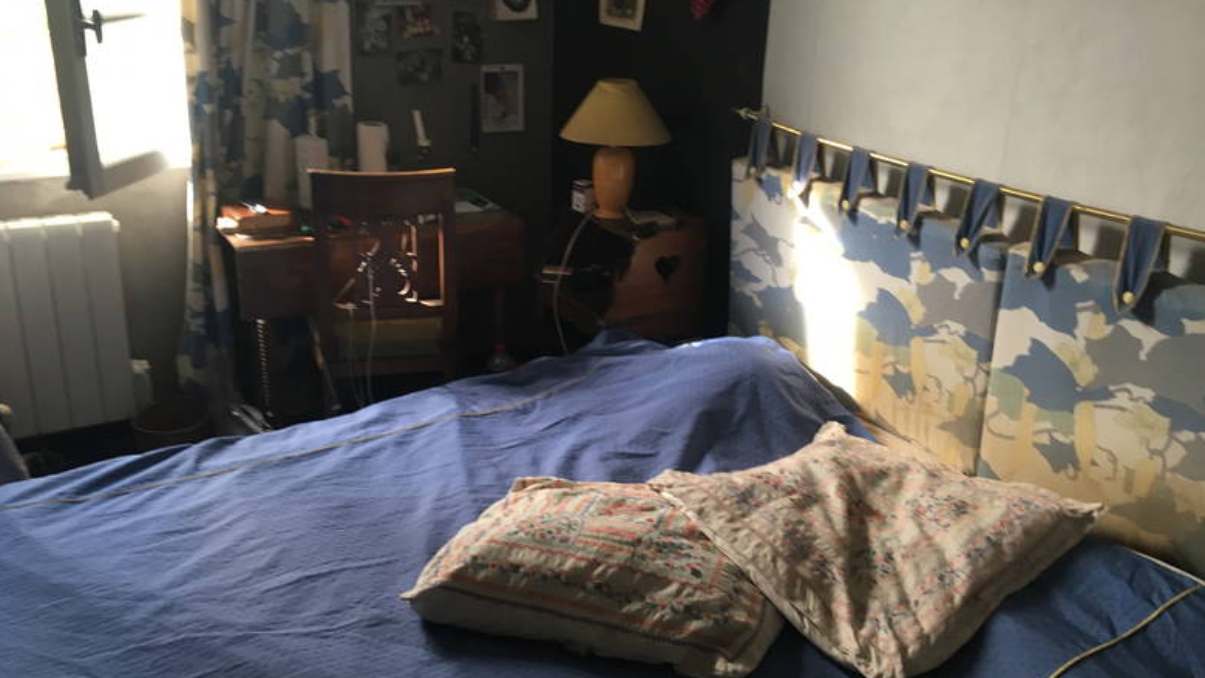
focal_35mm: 32
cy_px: 312
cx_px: 596
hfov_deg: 61.0
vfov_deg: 36.7
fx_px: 1023
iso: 64
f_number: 2.2
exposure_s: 1/33
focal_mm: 4.15
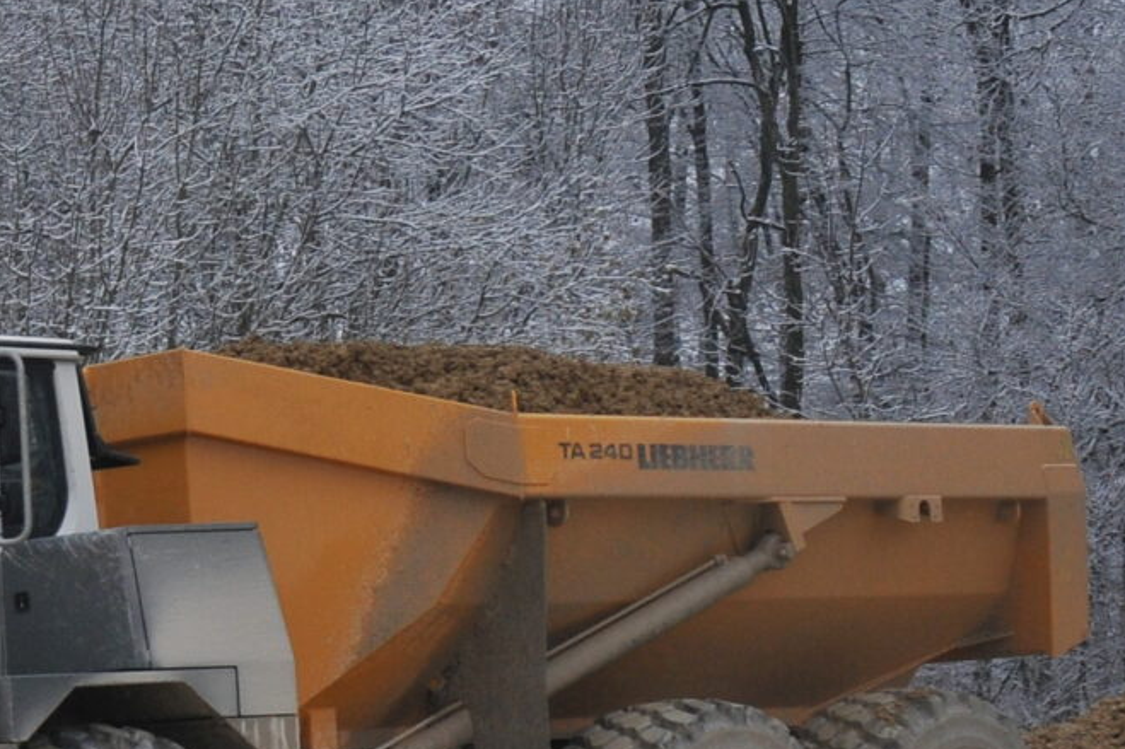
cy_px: 694
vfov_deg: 10.6
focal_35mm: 128
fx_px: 3999
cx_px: -717
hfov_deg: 14.6
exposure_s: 1/320
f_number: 9
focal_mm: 22
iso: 320
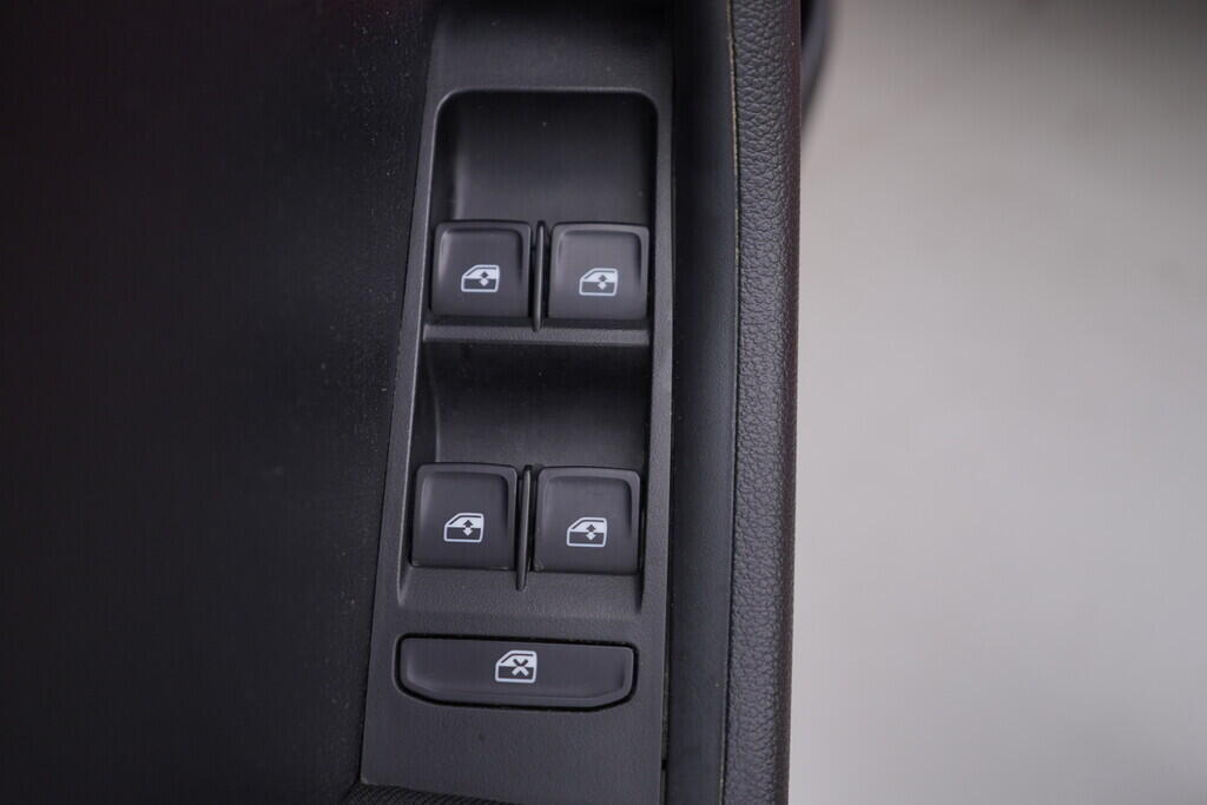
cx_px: 604
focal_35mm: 36
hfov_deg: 53.1
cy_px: 402
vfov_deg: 36.9
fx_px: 1207
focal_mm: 24
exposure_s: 1/50
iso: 125
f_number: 3.2
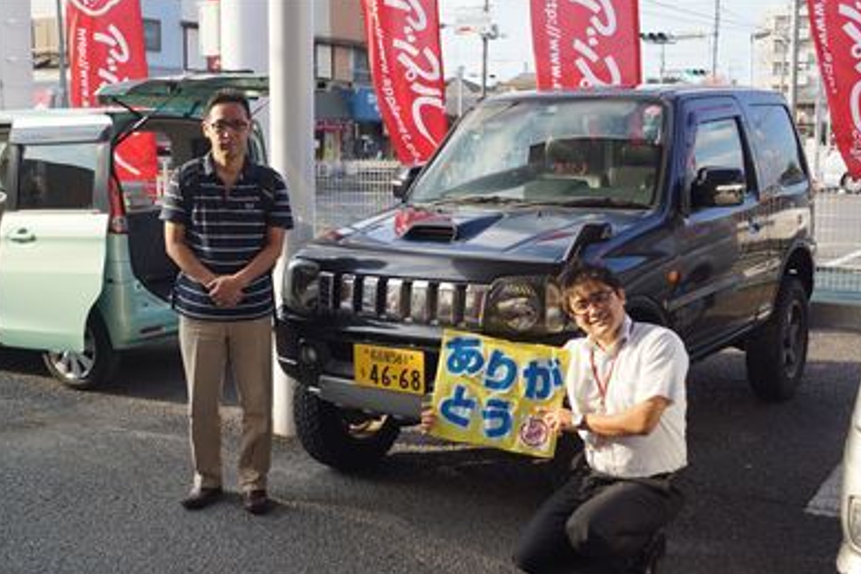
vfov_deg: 31.2
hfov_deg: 45.4
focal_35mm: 43
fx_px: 1028
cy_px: 285
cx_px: 430
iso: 100
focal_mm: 28
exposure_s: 1/160
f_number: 7.1
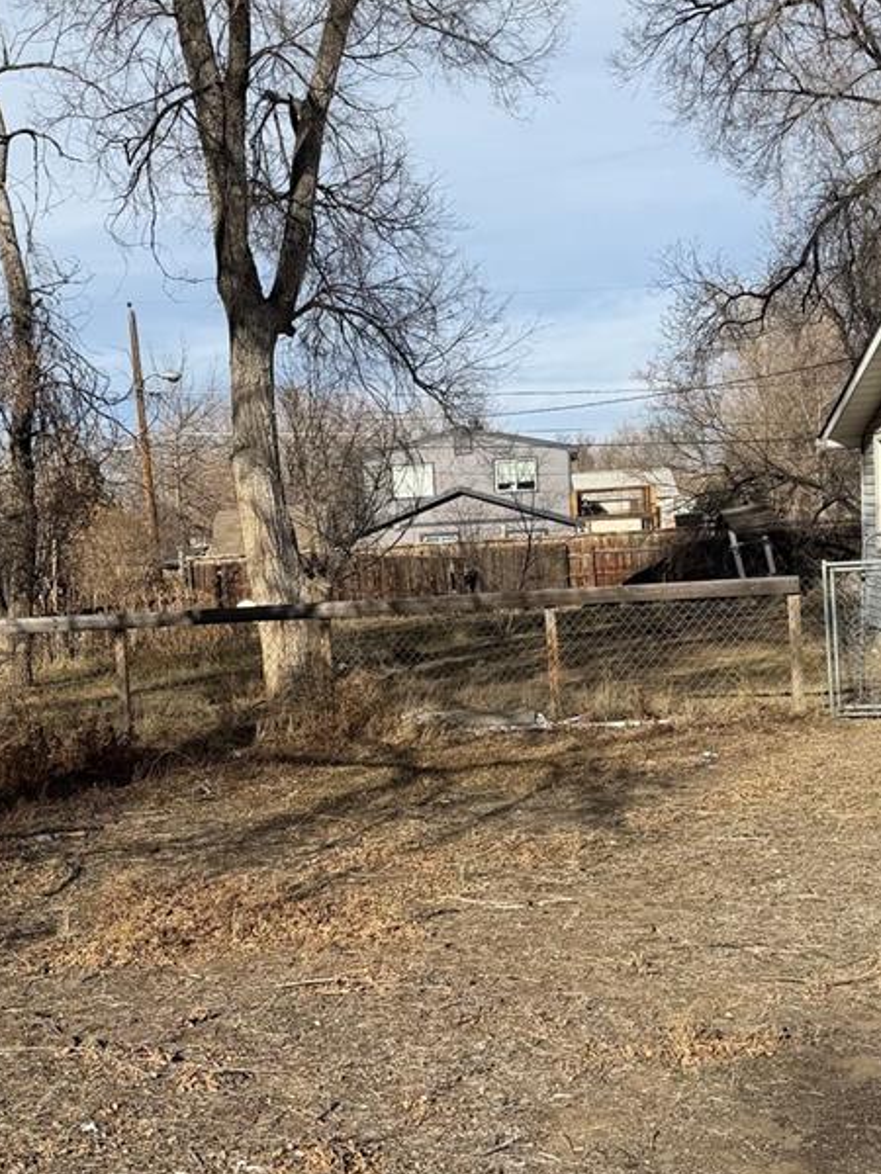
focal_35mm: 48
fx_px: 1629
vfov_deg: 39.7
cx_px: 272
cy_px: 573
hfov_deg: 30.0
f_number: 1.78
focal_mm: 6.76
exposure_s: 1/5714
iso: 80
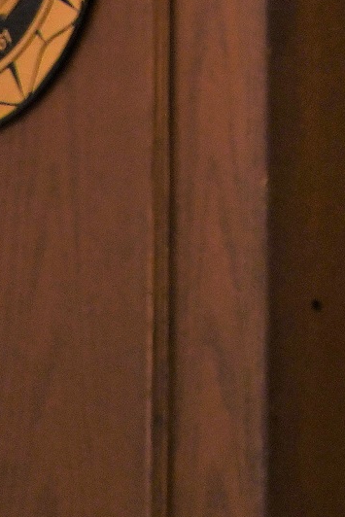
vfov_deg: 1.0
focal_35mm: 2118
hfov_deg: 0.6
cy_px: -587
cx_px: 569
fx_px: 30424
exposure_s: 1/80
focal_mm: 300
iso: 1000
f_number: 6.3
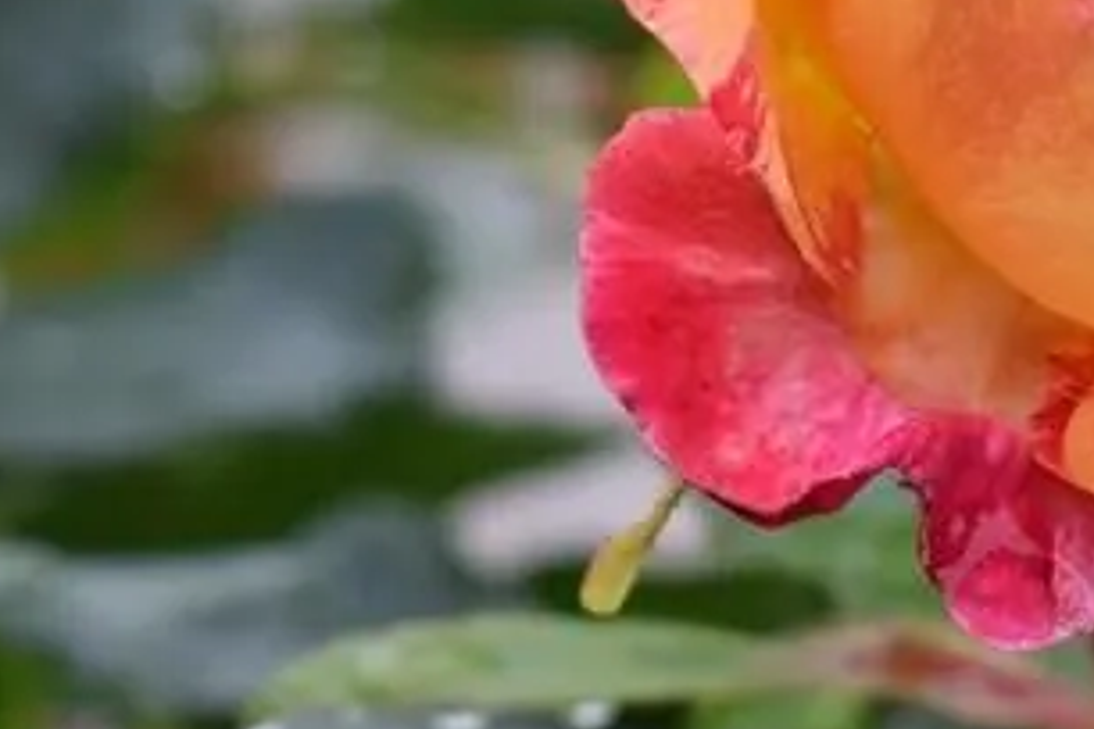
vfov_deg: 4.7
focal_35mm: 291
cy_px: -250
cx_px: 1037
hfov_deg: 7.1
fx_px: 8835
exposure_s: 1/250
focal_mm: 55
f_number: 8
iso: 400
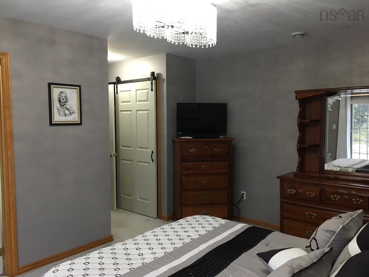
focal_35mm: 29
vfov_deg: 48.2
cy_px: 138
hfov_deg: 61.7
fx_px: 309
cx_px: 184
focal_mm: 4.15
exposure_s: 1/30
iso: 160
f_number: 2.2
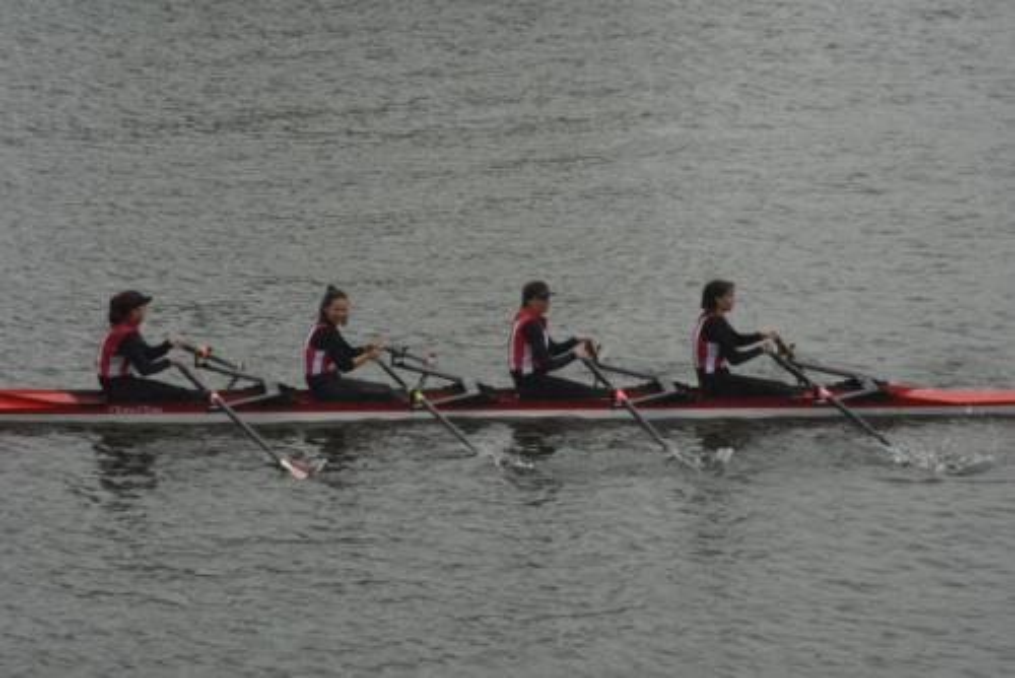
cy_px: 339
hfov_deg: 10.8
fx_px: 5360
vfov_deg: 7.2
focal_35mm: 190
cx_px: 508
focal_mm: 190
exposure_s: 1/800
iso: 2000
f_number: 14
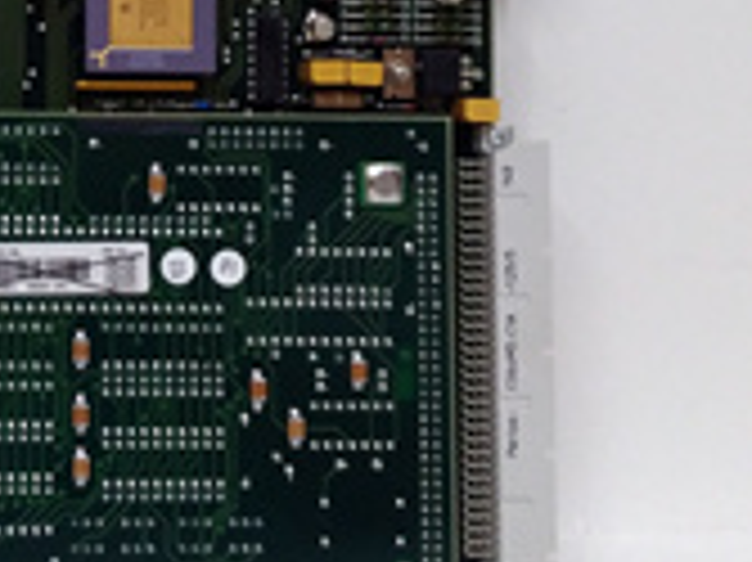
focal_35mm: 81
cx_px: -36
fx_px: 1758
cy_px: 47
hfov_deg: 23.0
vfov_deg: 17.9
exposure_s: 1/33
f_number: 2
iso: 331
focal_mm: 3.79
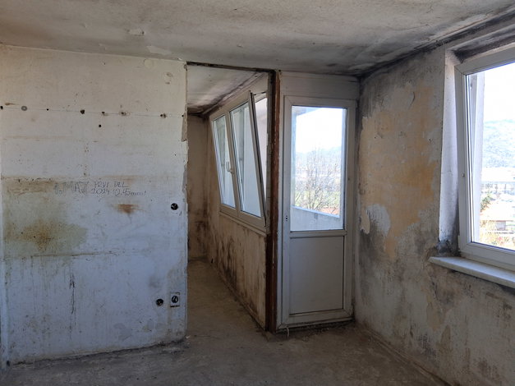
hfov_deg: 67.3
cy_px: 193
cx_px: 258
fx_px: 387
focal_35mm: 26
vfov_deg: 53.0
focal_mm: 3.98
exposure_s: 1/100
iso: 40
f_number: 1.8
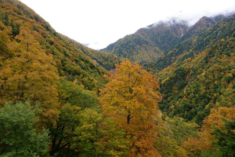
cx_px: 118
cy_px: 78
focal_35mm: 24
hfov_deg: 73.7
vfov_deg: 53.2
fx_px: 157
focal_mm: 8.8
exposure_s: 1/50
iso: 100
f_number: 5.6
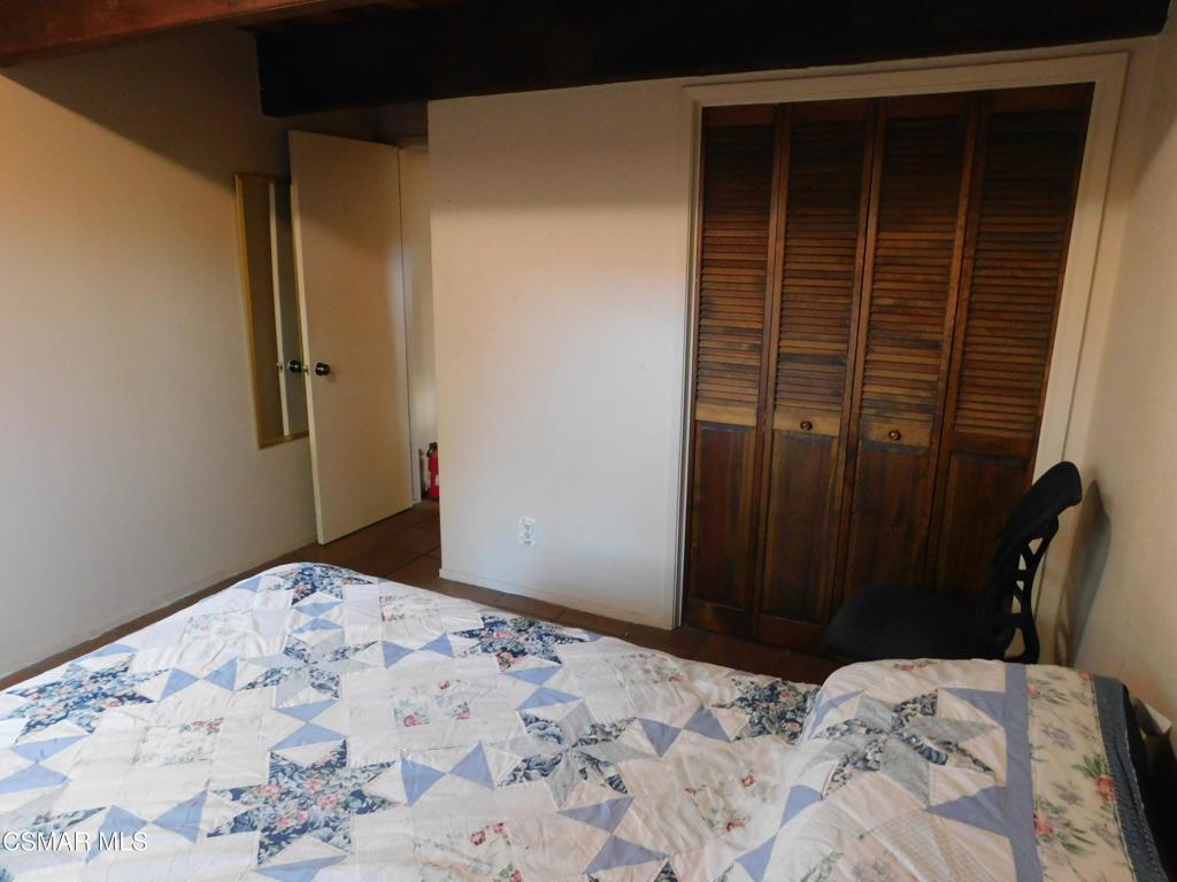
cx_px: 588
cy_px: 441
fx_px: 782
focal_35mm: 23
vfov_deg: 58.9
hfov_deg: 73.9
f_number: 3
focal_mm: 4
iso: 400
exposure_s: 1/25
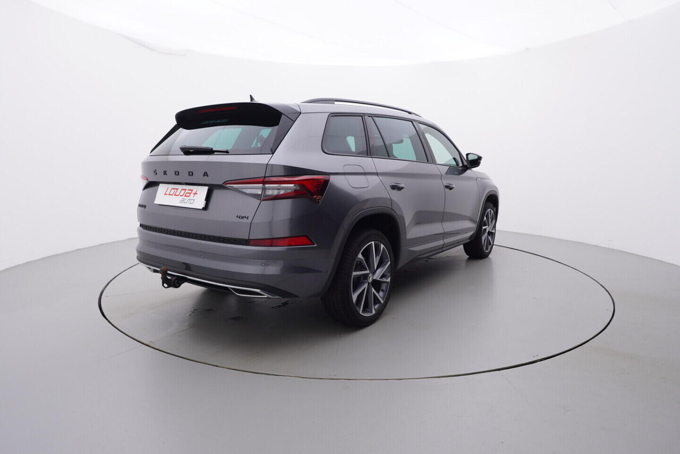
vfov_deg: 56.2
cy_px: 227
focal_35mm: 22
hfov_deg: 77.3
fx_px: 425
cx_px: 340
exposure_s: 1/80
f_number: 5
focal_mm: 15
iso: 200
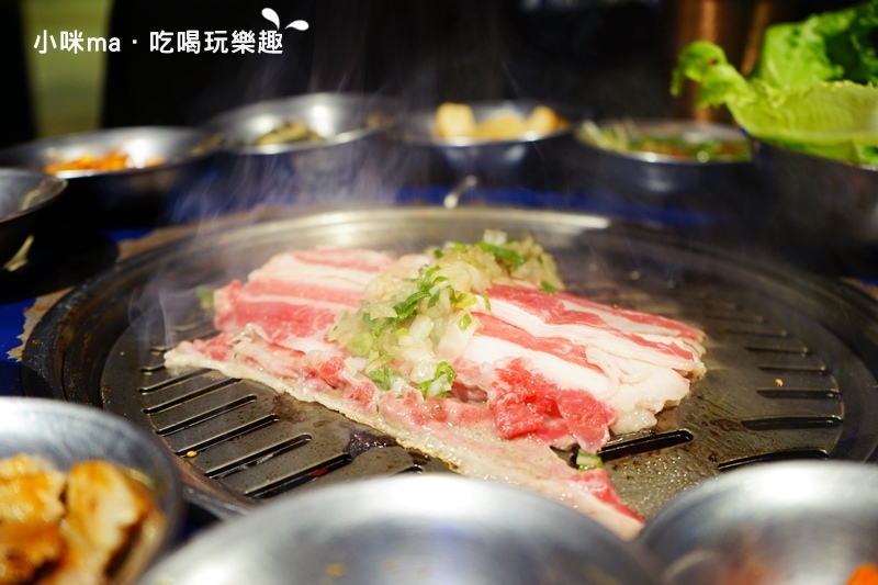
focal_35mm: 44
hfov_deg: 44.5
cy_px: 292
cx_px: 439
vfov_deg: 30.5
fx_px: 1073
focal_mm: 44
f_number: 4.5
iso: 640
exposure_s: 1/60
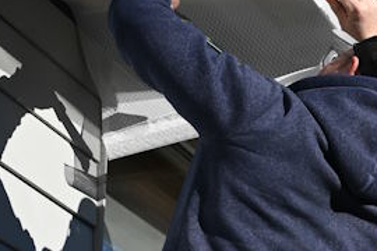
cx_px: 272
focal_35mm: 102
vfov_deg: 13.2
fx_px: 1068
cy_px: 259
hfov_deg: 19.9
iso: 100
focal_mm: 35
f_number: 7.1
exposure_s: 1/400
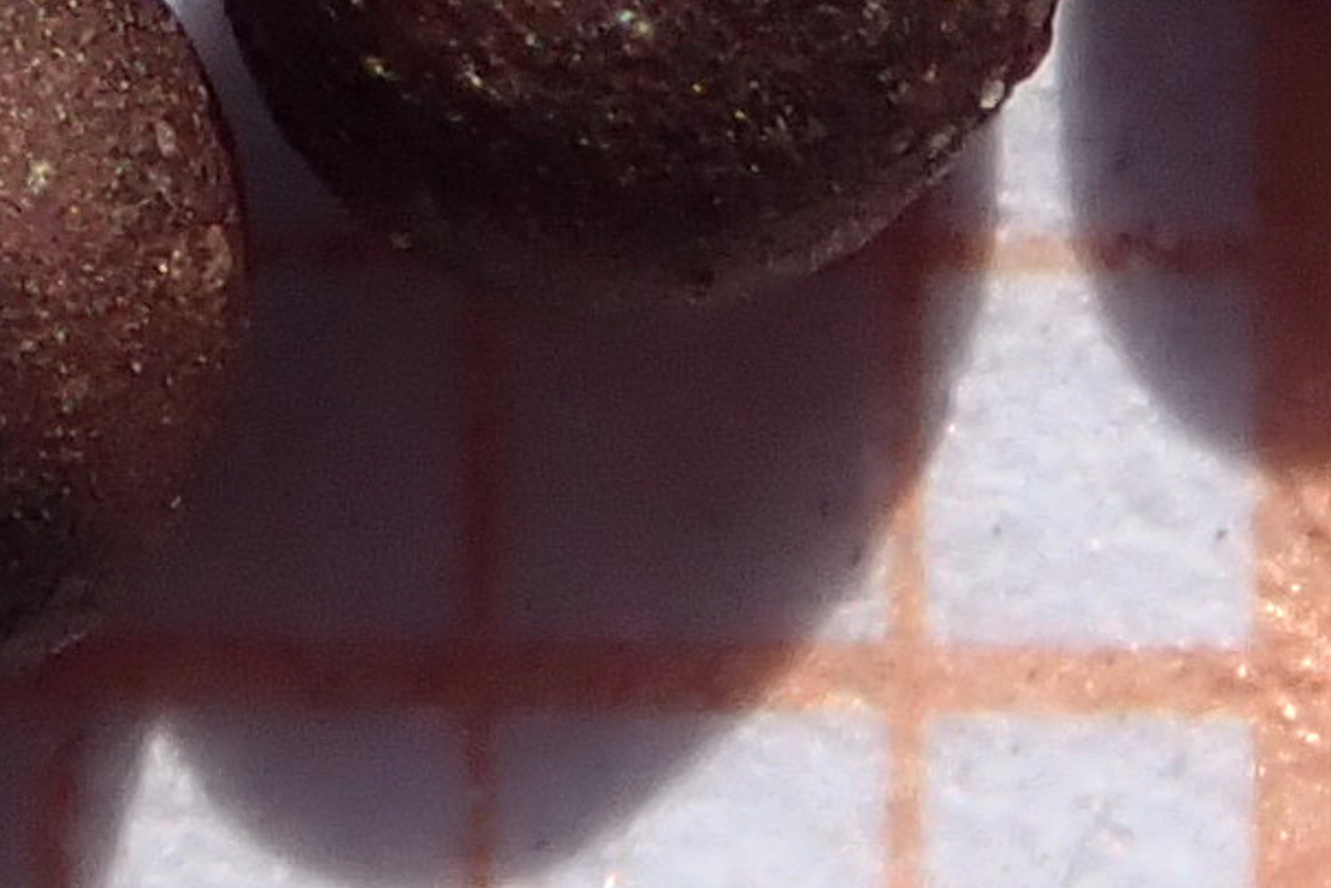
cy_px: -1399
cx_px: 576
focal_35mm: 468
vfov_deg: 2.9
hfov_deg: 4.4
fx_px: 17306
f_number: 5.6
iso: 100
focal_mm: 13.47
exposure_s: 1/800
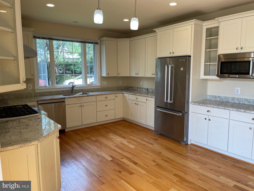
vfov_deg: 53.1
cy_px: 96
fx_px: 191
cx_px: 127
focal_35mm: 26
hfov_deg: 67.3
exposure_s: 1/120
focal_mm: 4.2
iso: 50
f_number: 1.6
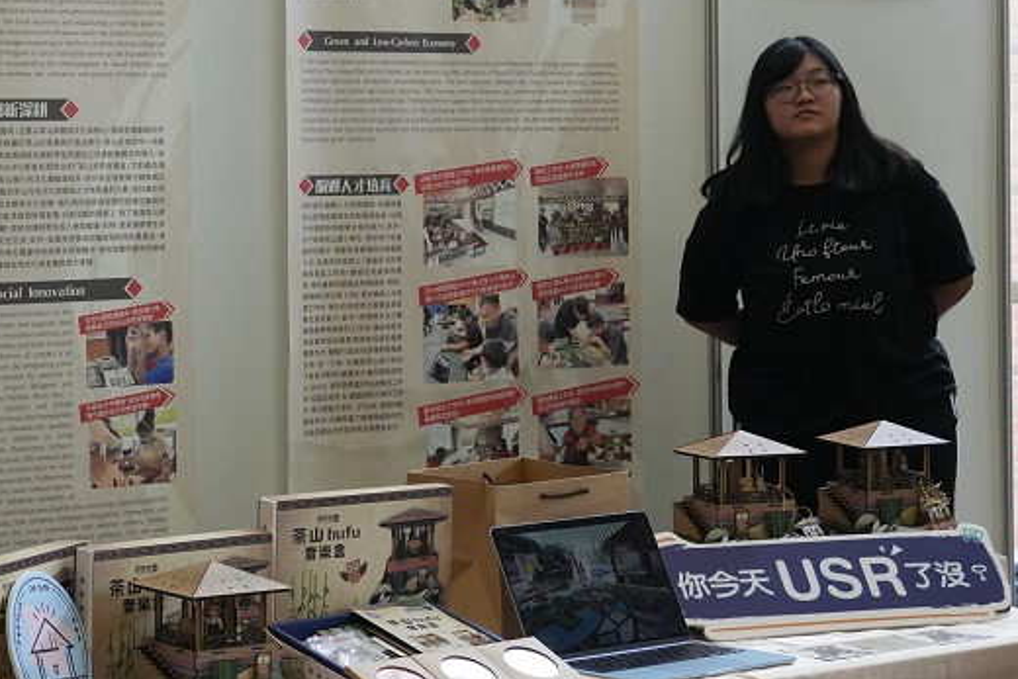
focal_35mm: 98
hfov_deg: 20.6
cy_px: 205
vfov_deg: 13.9
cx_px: 196
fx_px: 2772
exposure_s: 1/320
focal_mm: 34
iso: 2000
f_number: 5.6
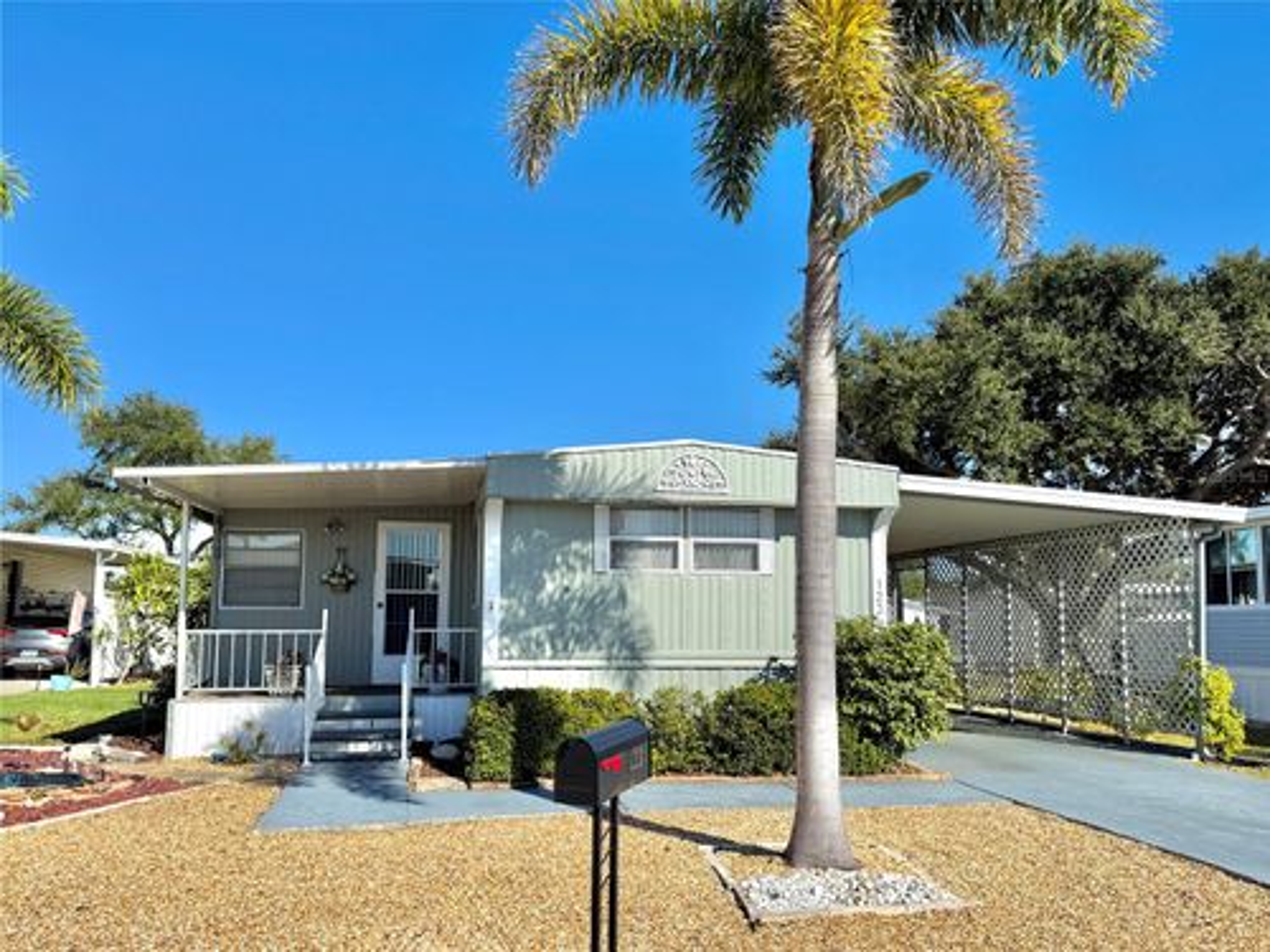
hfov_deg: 71.6
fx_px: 881
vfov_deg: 56.8
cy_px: 476
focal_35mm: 24
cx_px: 635
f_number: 1.78
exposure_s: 1/6173
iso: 80
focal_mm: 6.76
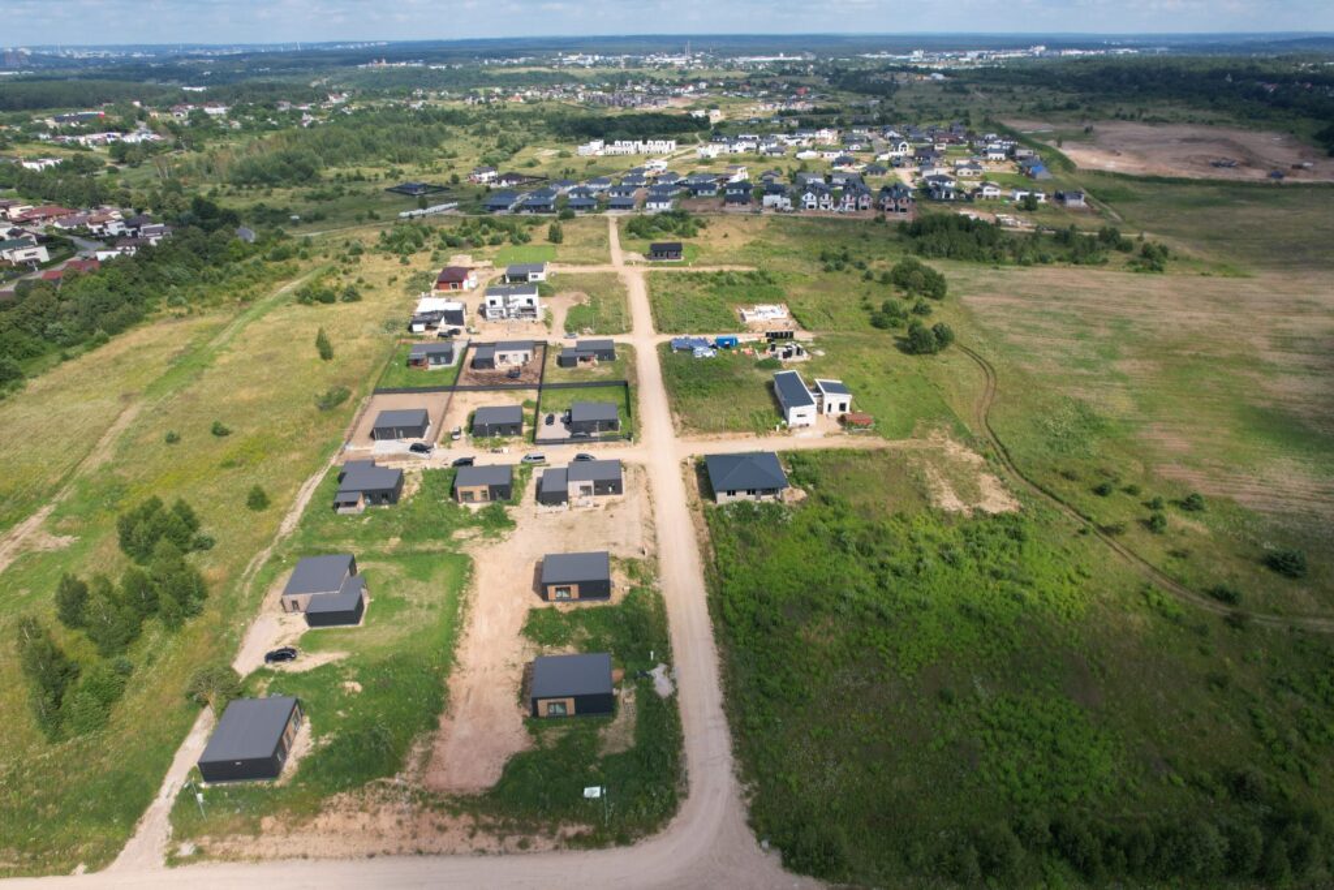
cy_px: 445
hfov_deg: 78.6
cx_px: 667
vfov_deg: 57.2
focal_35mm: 22
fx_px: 815
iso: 100
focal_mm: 8.38
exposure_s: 1/1500
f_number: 2.8
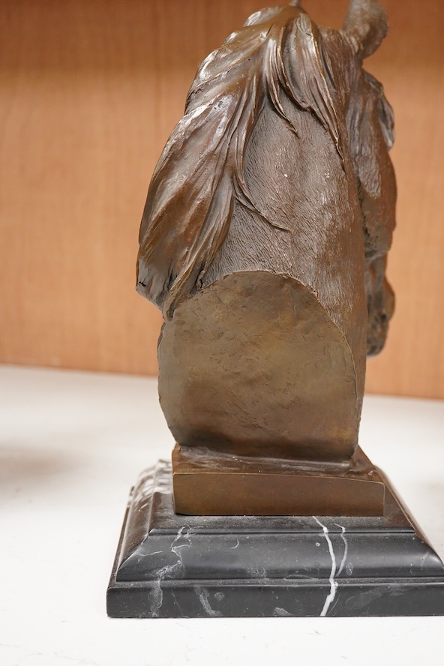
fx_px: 1054
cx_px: 269
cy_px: 290
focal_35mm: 57
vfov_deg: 35.0
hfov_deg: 23.7
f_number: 5.6
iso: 2500
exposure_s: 1/160
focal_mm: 30
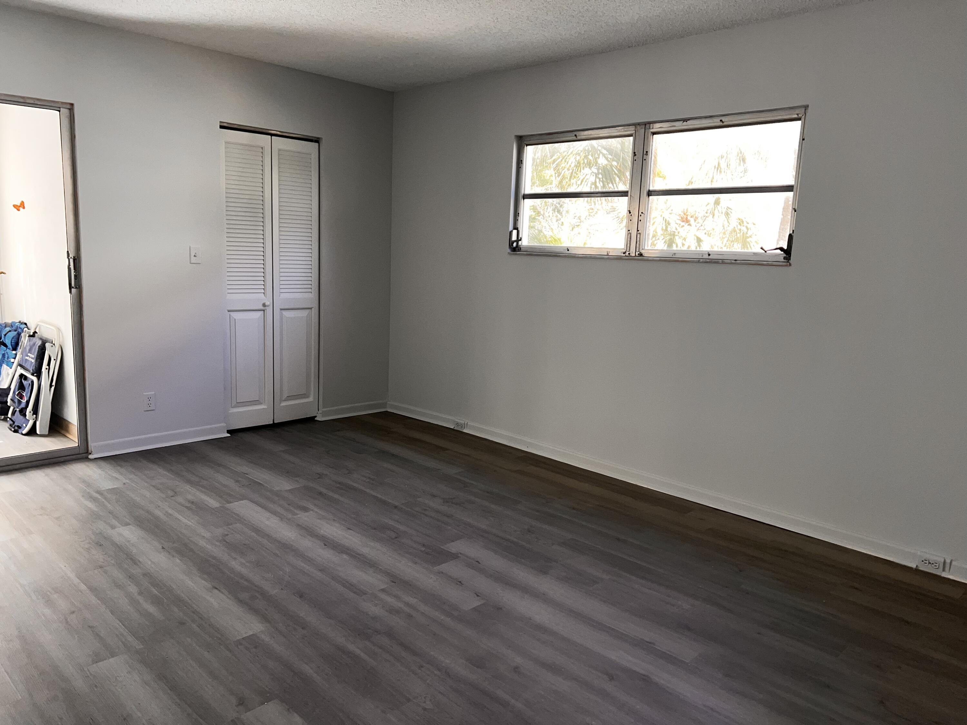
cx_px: 484
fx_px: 726
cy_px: 362
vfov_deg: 53.1
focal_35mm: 26
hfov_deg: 67.3
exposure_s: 1/120
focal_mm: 5.7
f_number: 1.5
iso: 50
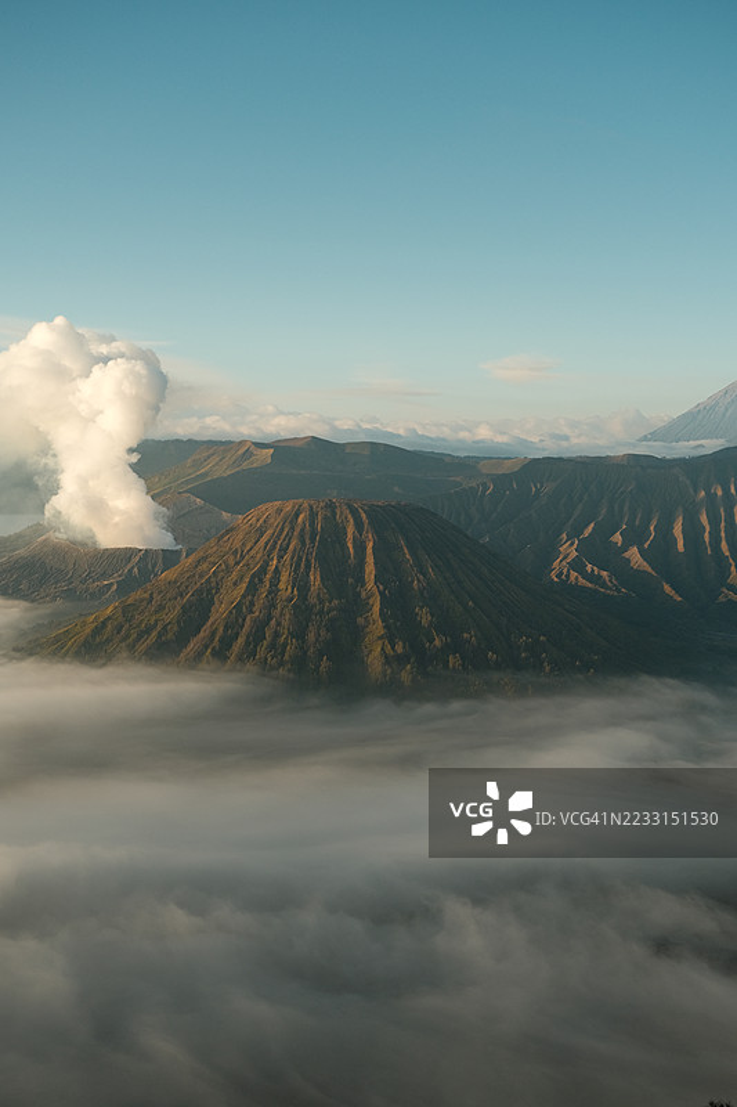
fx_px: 1259
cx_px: 368
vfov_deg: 47.4
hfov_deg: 32.6
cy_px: 554
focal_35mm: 41
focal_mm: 27
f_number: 4.5
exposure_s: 1/1000
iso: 320
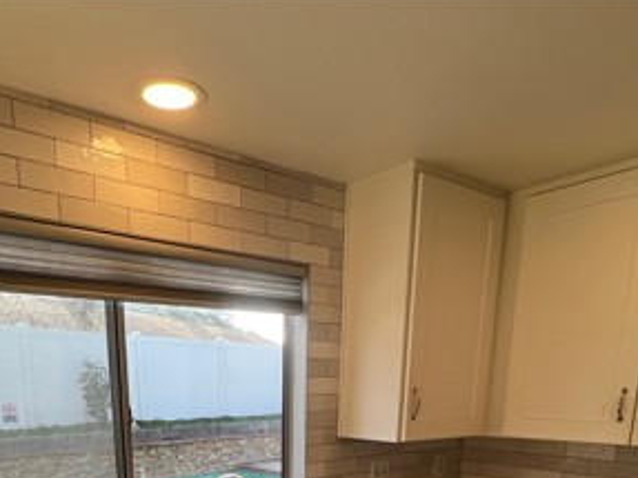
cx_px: 265
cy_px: 527
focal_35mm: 29
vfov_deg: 39.4
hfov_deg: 61.3
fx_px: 534
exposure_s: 1/160
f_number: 1.8
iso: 32
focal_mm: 1.57
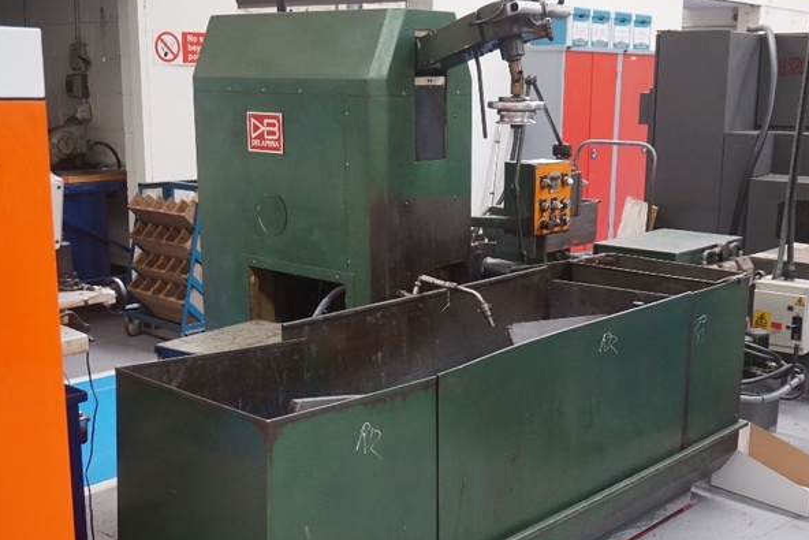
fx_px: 1025
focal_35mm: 46
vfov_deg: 29.5
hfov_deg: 43.0
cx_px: 461
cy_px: 313
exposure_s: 1/160
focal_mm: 25
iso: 1250
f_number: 4.5
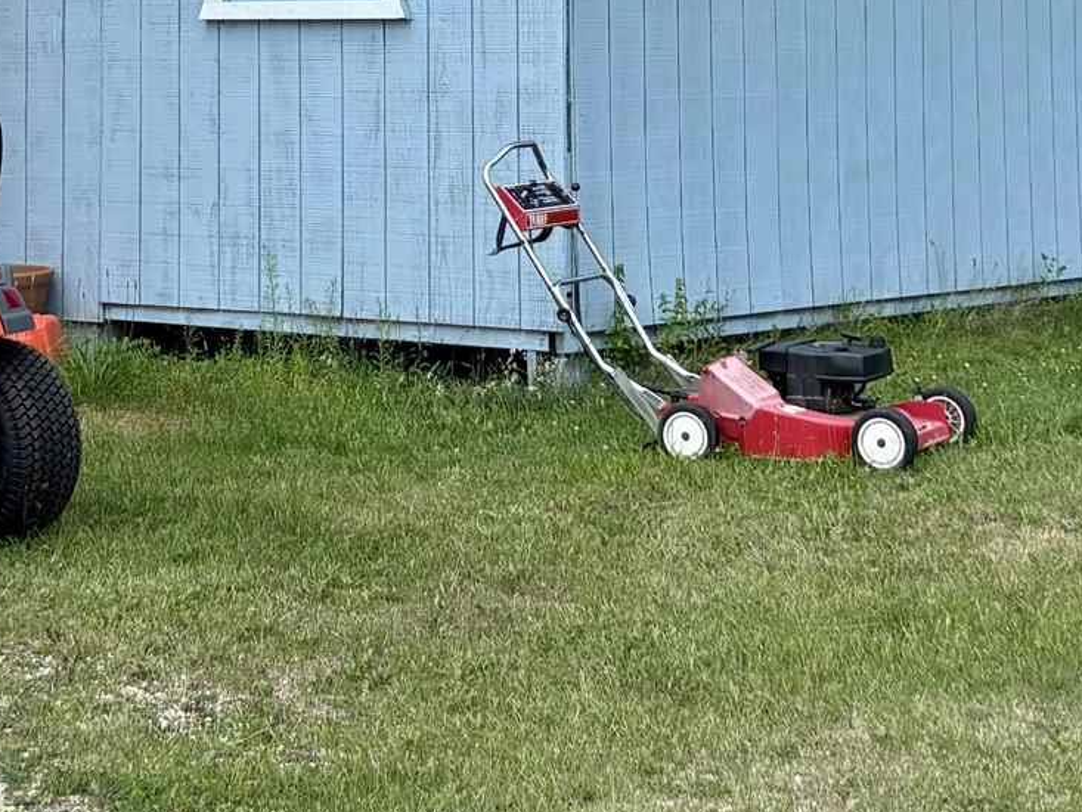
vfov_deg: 13.3
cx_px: 427
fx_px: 3408
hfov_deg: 18.0
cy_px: -124
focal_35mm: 109
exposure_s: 1/2288
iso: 50
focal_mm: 5.96
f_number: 1.6
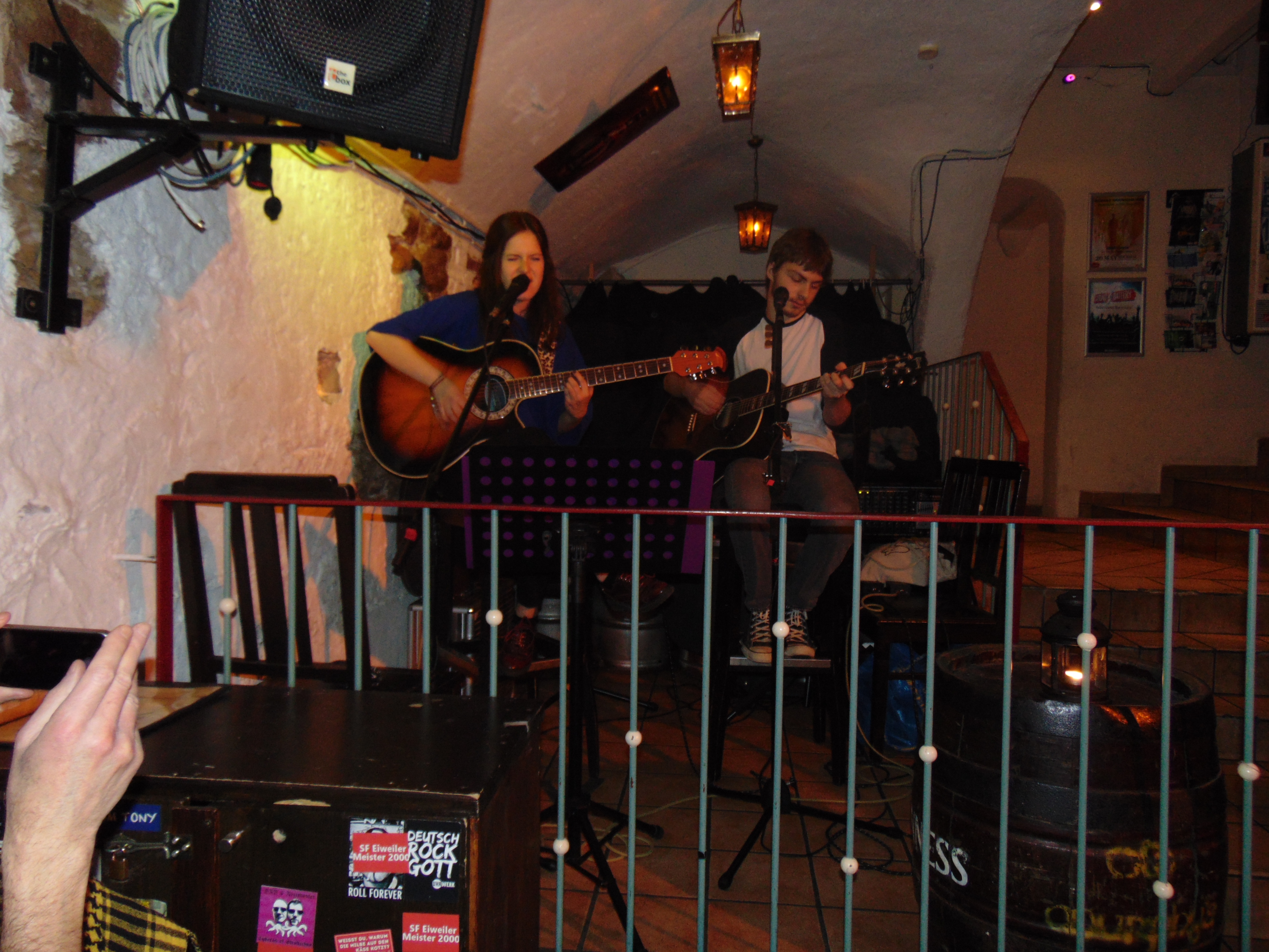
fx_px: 916
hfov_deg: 69.4
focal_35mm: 25
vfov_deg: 54.9
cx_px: 634
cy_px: 476
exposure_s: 1/8
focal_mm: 4.5
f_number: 3
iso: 200
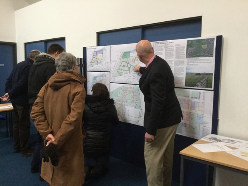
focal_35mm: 31
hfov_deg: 58.4
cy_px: 93
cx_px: 124
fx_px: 222
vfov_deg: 45.4
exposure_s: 1/33
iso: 200
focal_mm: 3.3
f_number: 2.4
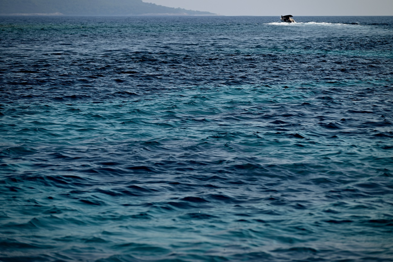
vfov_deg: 9.5
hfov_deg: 14.2
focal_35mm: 145
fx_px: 1583
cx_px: 196
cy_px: 131
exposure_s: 1/1000
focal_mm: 145
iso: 110
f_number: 5.6
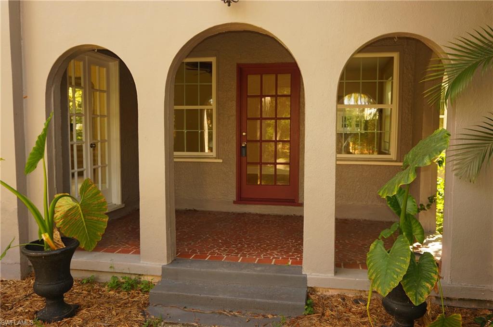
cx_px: 246
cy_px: 164
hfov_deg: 59.6
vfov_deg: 41.6
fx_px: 431
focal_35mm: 32
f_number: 4
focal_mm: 21
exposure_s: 1/160
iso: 200
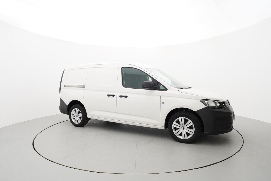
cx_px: 136
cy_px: 90
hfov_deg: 77.3
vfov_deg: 56.2
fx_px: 169
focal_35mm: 22
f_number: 5.6
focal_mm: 15
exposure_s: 1/80
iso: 250
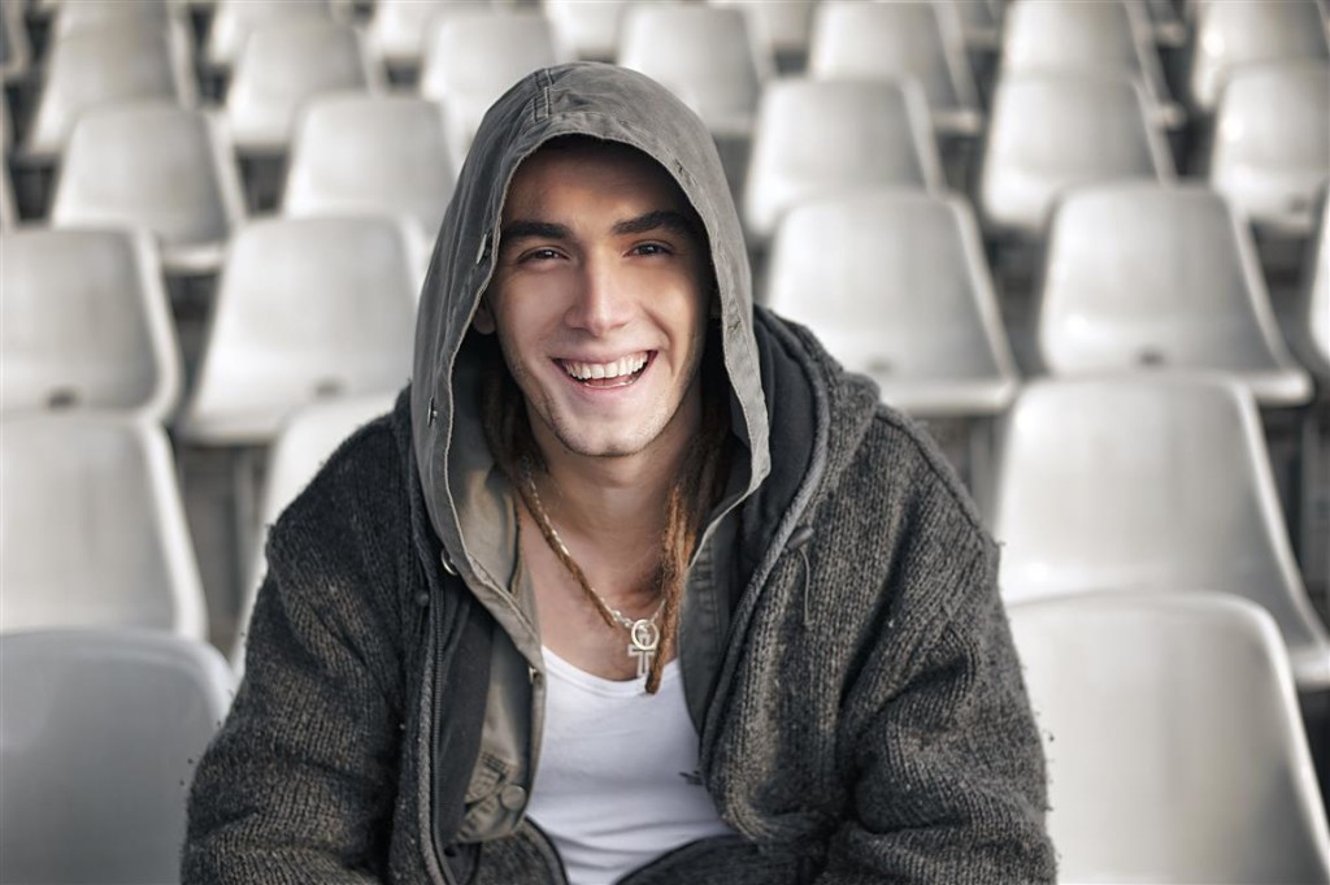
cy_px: 442
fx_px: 1846
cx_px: 665
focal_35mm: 50
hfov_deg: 39.6
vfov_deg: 26.9
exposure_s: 1/200
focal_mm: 50
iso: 100
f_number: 2.8
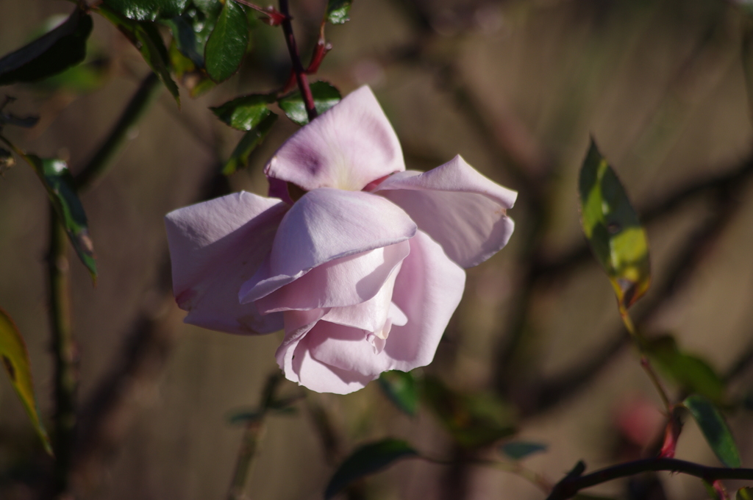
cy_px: 250
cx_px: 376
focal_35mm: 390
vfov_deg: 3.5
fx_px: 8147
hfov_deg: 5.3
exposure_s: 1/800
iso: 200
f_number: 5.6
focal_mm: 260
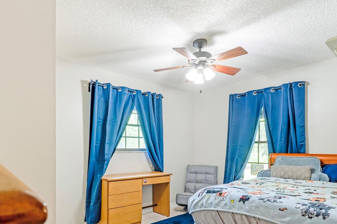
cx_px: 151
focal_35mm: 23
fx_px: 212
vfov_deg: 54.5
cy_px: 151
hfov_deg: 76.6
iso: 250
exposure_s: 1/60
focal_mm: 11
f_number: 9
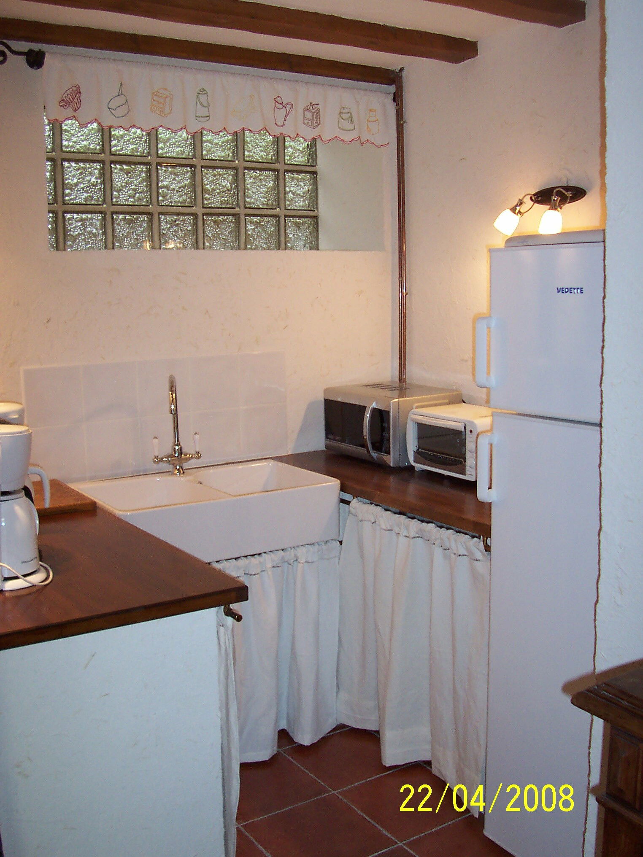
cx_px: 322
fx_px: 916
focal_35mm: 37
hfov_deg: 38.7
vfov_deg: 50.1
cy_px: 428
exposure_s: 1/60
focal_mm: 5.6
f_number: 2.8
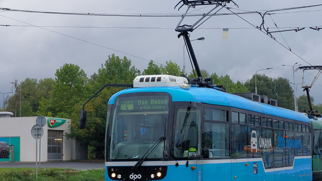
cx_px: 211
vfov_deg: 30.4
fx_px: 333
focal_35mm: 39
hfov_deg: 50.8
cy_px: 98
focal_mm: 5.23
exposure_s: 1/696
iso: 25
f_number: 1.8
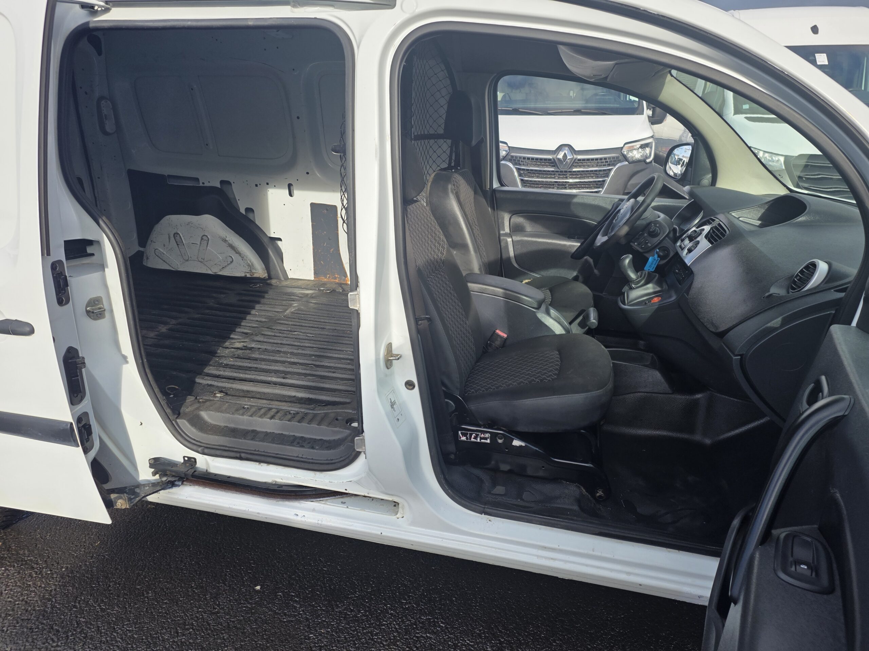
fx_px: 577
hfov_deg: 73.9
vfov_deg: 58.9
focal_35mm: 23
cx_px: 434
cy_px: 326
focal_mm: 6.25
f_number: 1.7
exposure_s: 1/2828
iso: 80
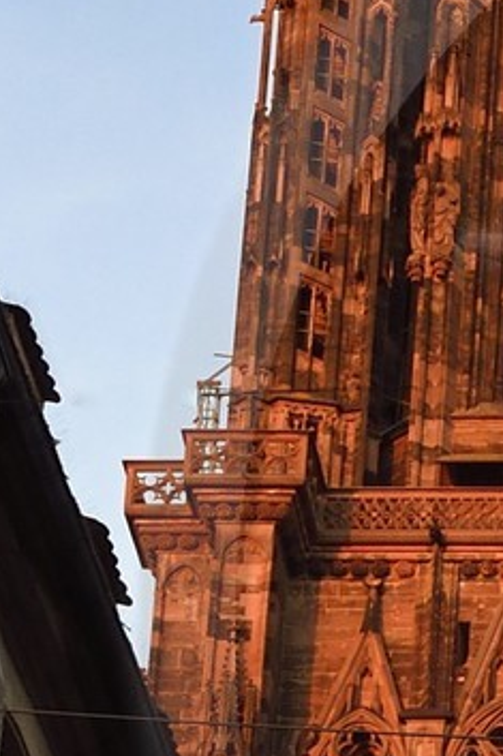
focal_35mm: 286
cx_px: 1122
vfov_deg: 7.2
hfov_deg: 4.7
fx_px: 6000
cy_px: 631
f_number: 7.1
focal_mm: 42
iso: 800
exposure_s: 1/200
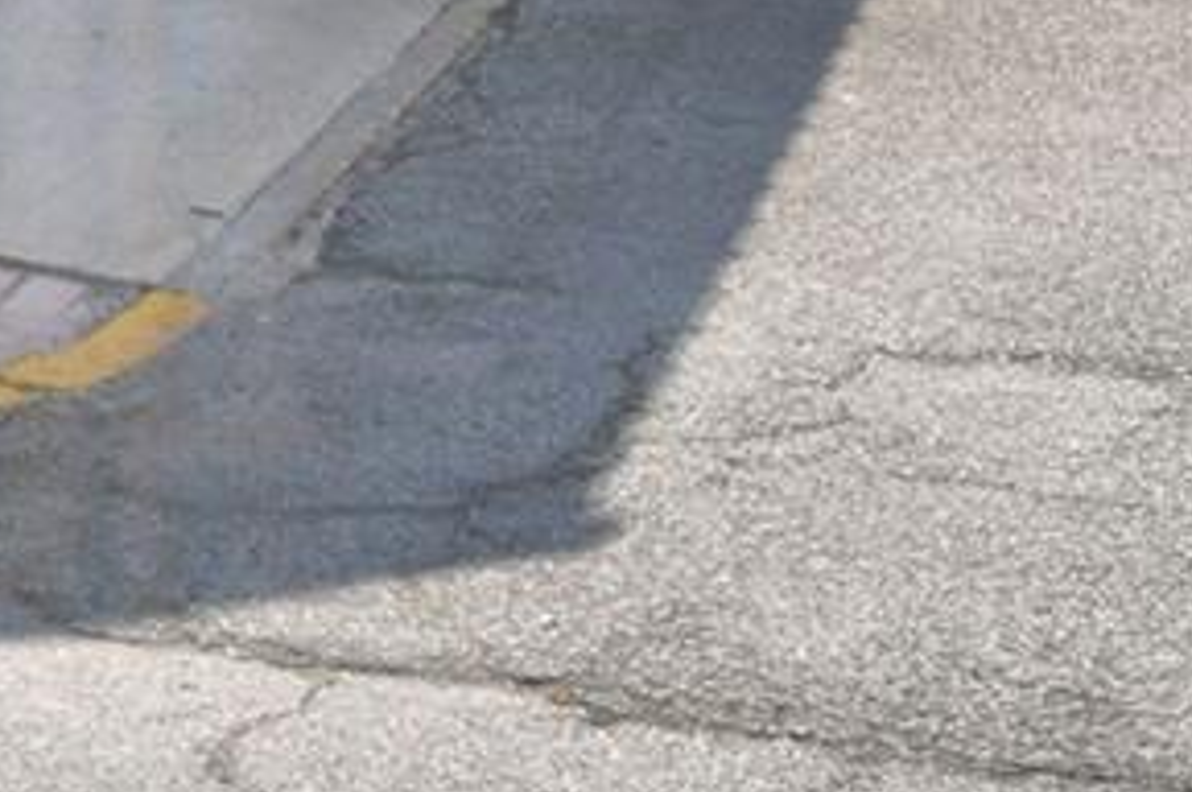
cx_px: -635
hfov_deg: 15.4
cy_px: -879
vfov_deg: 10.2
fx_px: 4035
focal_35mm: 122
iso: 100
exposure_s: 1/250
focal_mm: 15
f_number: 11
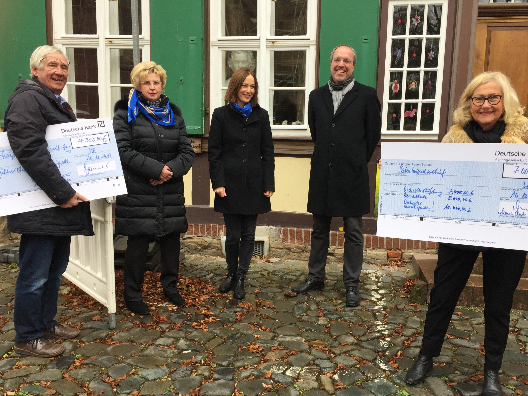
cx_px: 264
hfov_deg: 61.7
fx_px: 442
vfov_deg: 48.2
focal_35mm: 29
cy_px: 198
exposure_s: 1/100
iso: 40
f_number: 2.2
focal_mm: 4.15
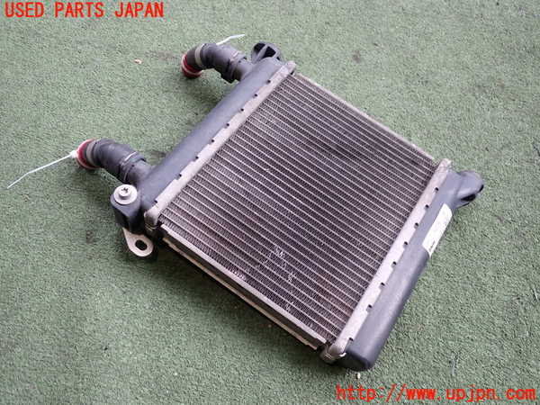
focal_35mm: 30
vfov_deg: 46.8
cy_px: 202
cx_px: 270
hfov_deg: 60.0
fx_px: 468
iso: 200
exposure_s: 1/100
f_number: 2.3
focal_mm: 5.4
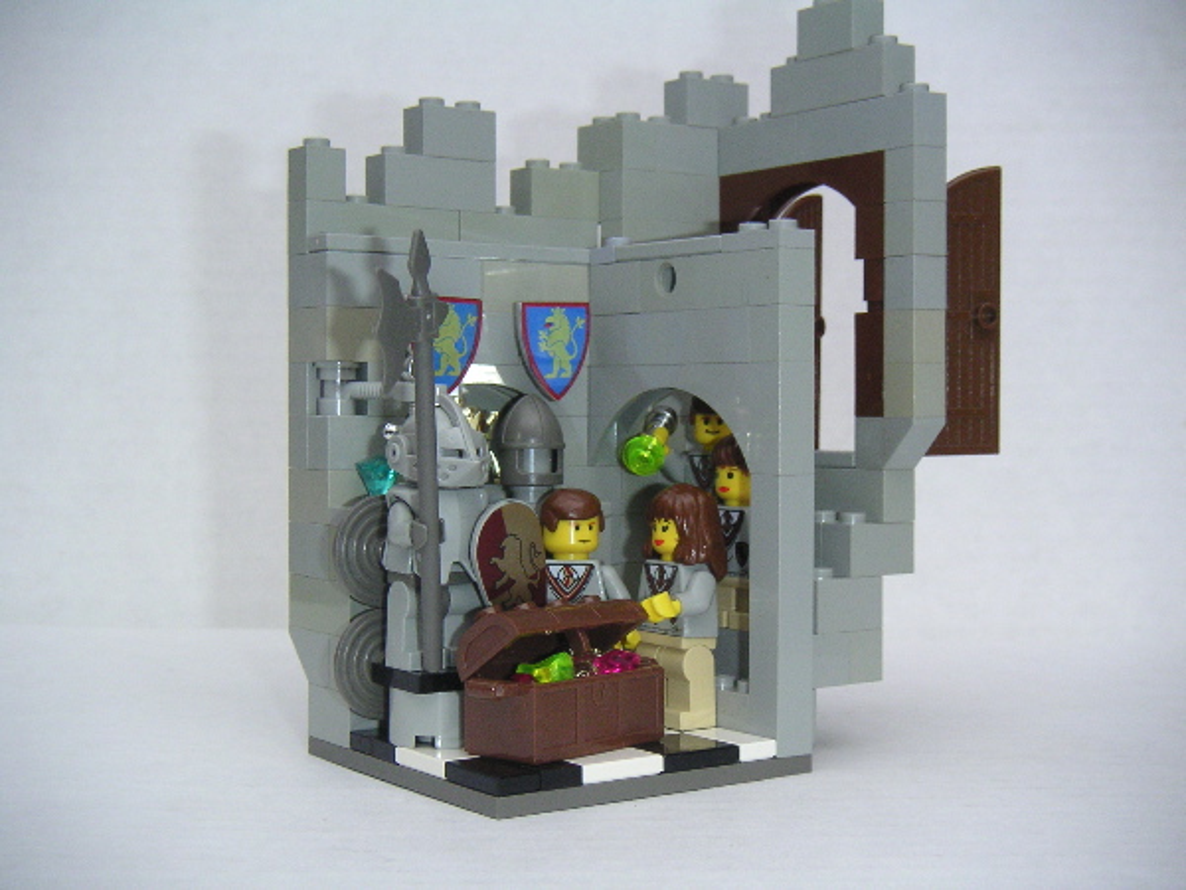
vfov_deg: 26.6
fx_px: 1884
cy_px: 445
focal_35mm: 55
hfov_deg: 34.9
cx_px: 593
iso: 160
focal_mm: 8.5
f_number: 6.7
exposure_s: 1/350
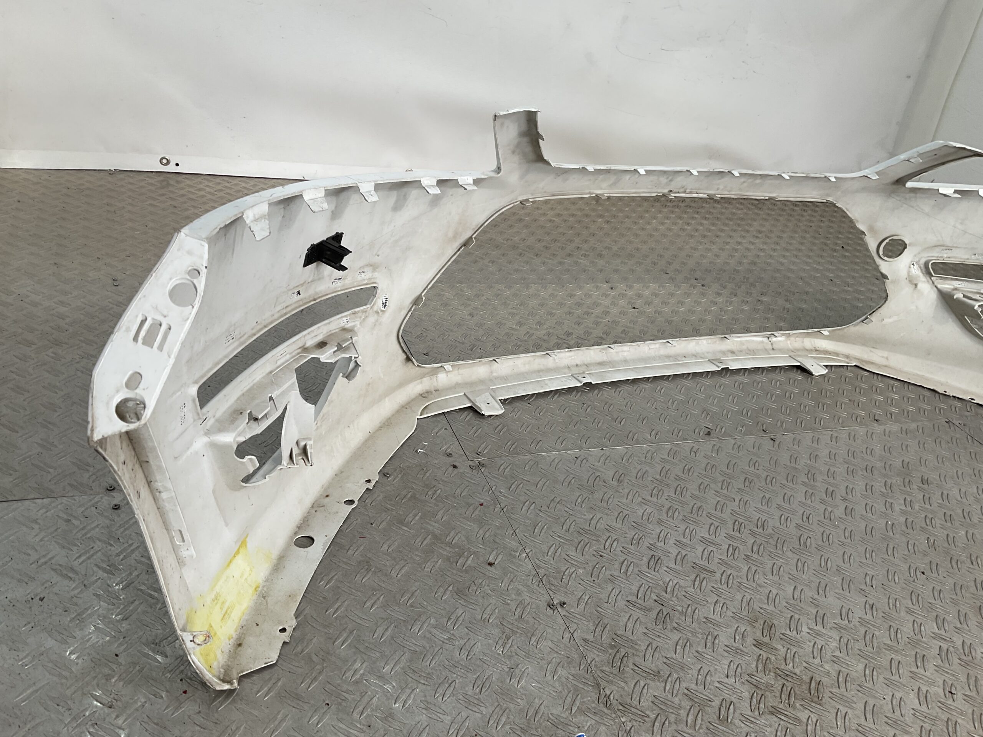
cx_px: 492
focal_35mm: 29
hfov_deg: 61.7
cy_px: 368
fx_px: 824
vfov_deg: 48.2
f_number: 1.8
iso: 16
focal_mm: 3
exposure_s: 1/439
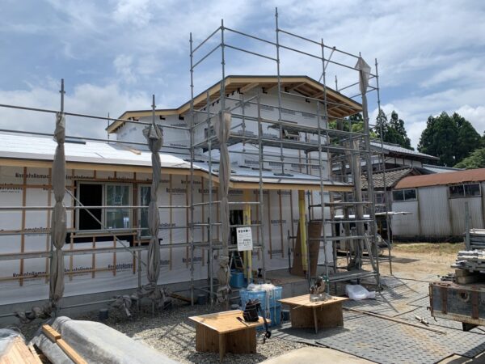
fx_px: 364
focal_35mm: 26
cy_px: 182
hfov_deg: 67.3
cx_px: 242
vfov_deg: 53.1
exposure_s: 1/3289
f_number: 1.8
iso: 25
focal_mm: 4.25
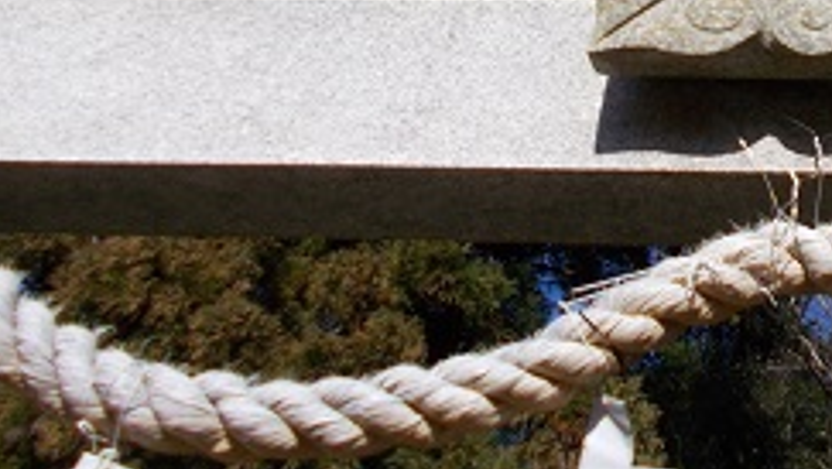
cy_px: -110
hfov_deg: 28.6
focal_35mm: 70
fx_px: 1545
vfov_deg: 16.5
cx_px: 791
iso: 80
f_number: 8
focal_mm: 4.6
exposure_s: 1/200
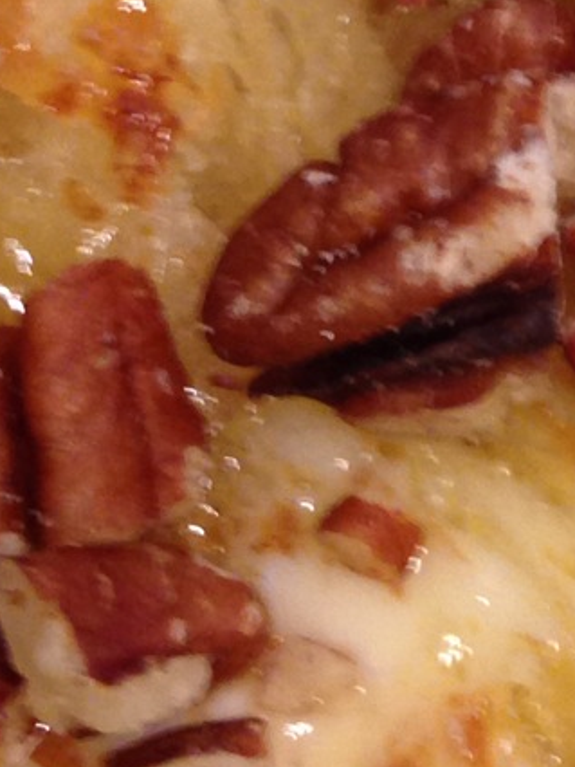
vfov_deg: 12.2
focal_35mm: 159
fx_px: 3520
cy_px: -148
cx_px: 838
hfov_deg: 9.1
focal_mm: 4.12
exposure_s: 1/20
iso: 125
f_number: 2.4
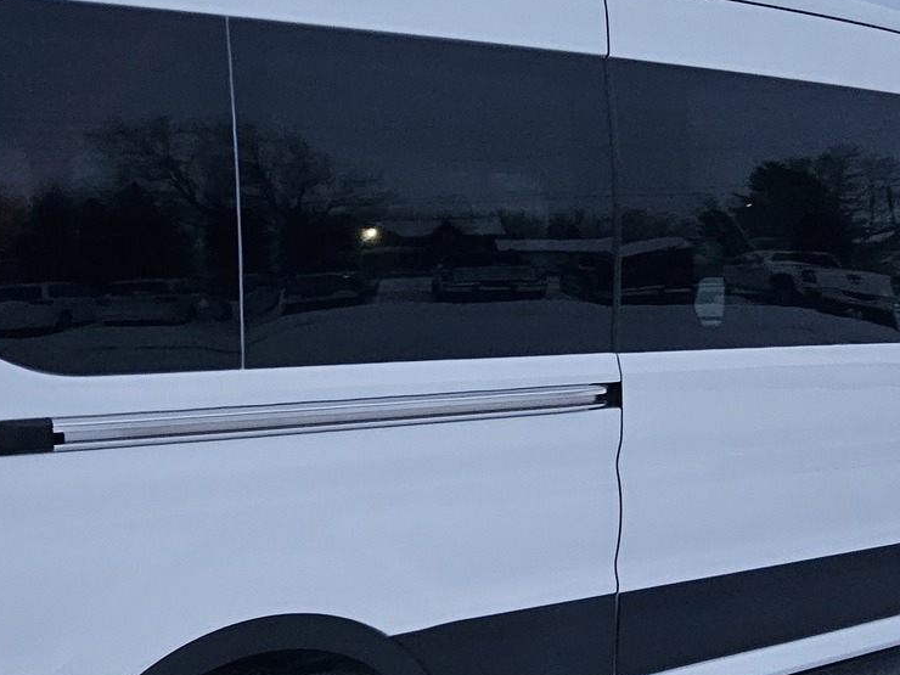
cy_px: 382
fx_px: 936
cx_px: 336
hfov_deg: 50.8
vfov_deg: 39.6
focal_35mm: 36
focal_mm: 2.2
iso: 640
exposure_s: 1/30
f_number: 2.2
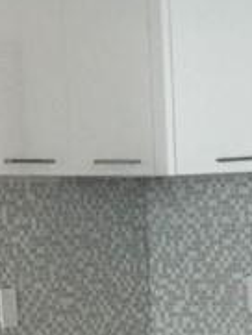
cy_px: 513
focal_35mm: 164
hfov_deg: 9.0
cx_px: 230
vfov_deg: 11.5
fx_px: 1590
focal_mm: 4.15
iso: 125
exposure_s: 1/30
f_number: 2.2
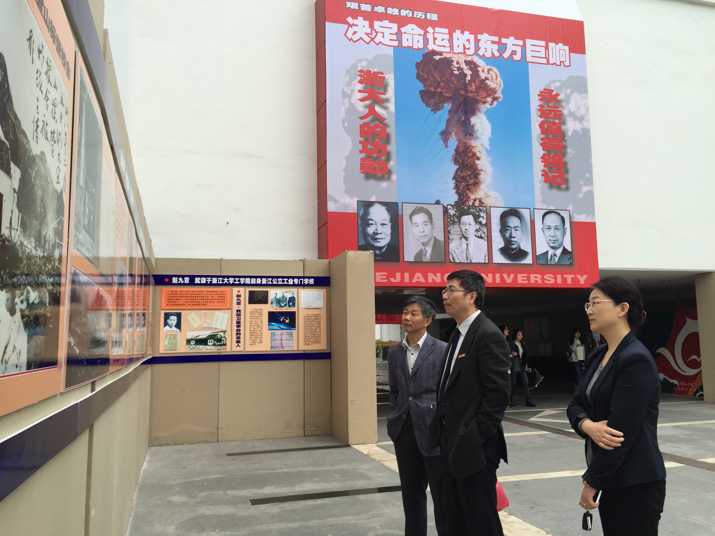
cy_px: 268
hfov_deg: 61.7
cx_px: 358
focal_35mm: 29
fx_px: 599
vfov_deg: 48.2
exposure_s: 1/155
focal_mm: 4.15
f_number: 2.2
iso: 32
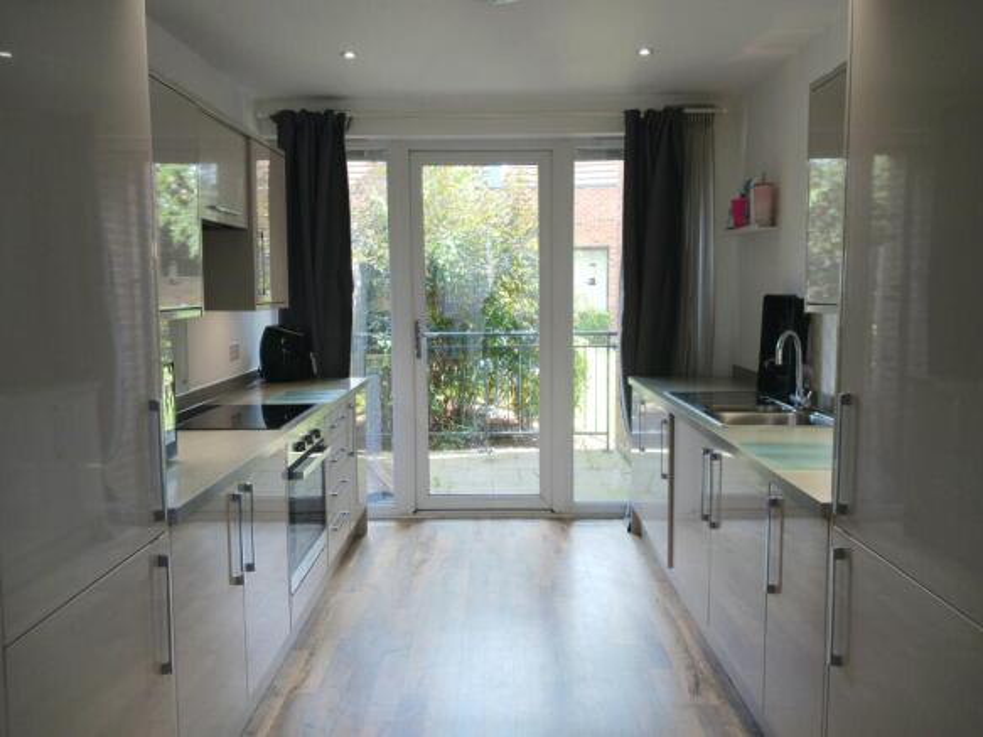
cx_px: 492
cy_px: 368
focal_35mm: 27
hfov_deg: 65.3
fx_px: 767
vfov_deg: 51.3
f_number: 1.8
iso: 100
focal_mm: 4
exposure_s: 1/50
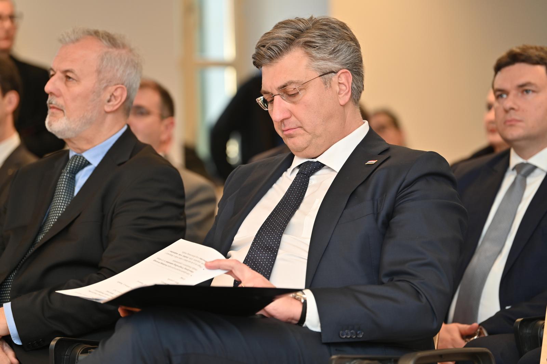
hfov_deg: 14.7
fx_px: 2125
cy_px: 182
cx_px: 274
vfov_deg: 9.8
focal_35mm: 140
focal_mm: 140
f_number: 3.2
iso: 200
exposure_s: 1/160
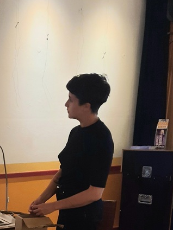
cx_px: -21
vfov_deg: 30.7
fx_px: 393
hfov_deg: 23.2
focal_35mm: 59
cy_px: 222
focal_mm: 4.6
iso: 320
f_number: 2
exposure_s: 1/25
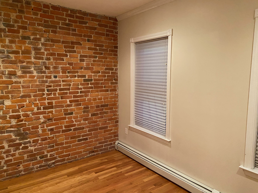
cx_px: 129
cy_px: 96
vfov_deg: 53.1
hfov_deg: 67.3
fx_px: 194
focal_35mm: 26
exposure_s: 1/60
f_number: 1.8
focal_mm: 4.25
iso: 500
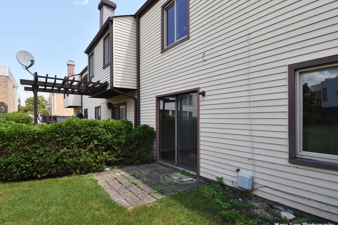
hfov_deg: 89.2
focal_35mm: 18
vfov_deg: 66.6
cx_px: 169
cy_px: 115
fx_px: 171
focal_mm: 11.5
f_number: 9
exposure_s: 1/320
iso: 200
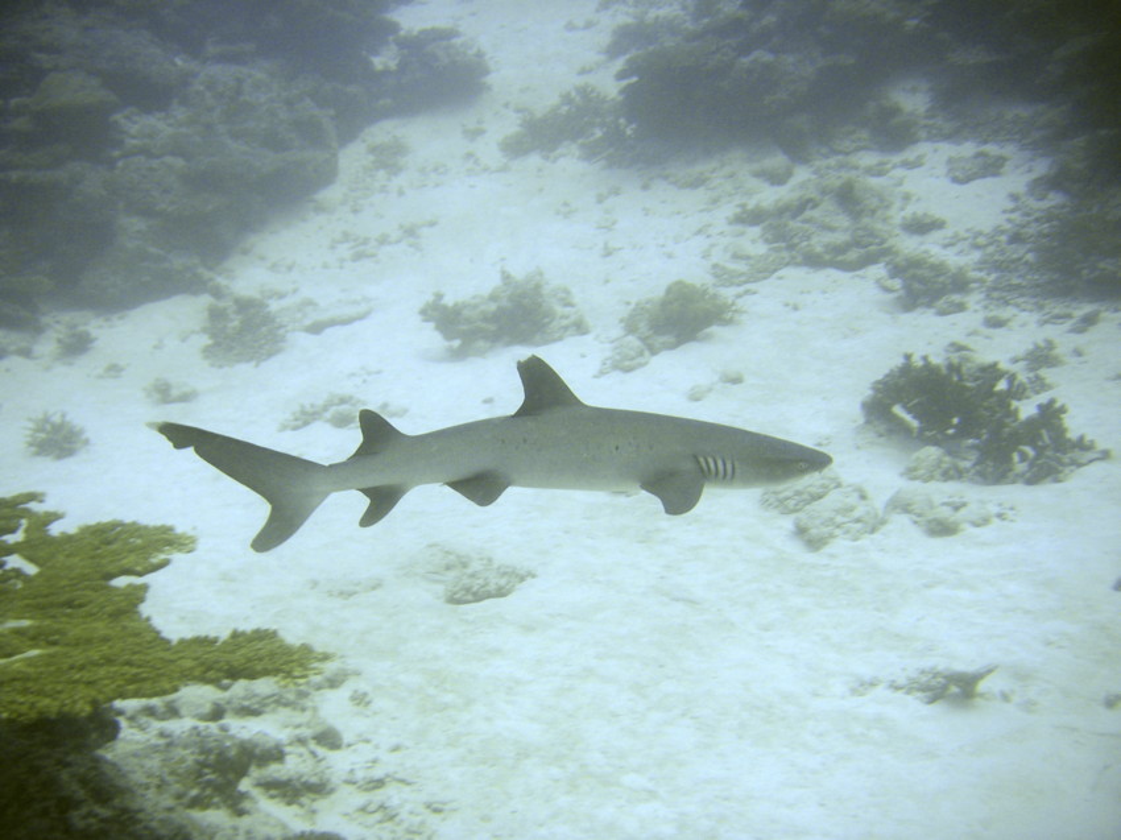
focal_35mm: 37
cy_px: 420
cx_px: 560
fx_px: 1198
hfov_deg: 50.2
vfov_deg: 38.6
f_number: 2.8
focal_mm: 5.8
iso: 50
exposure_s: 1/90
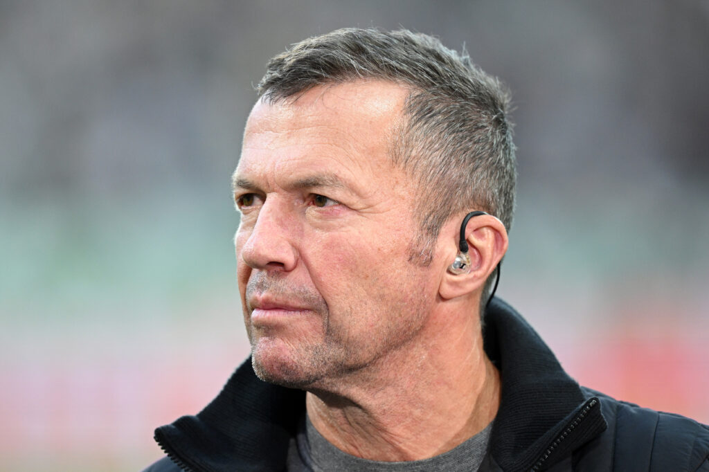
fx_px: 11812
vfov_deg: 2.3
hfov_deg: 3.4
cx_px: 354
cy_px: 236
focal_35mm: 600
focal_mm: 400
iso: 1400
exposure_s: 1/640
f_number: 2.8
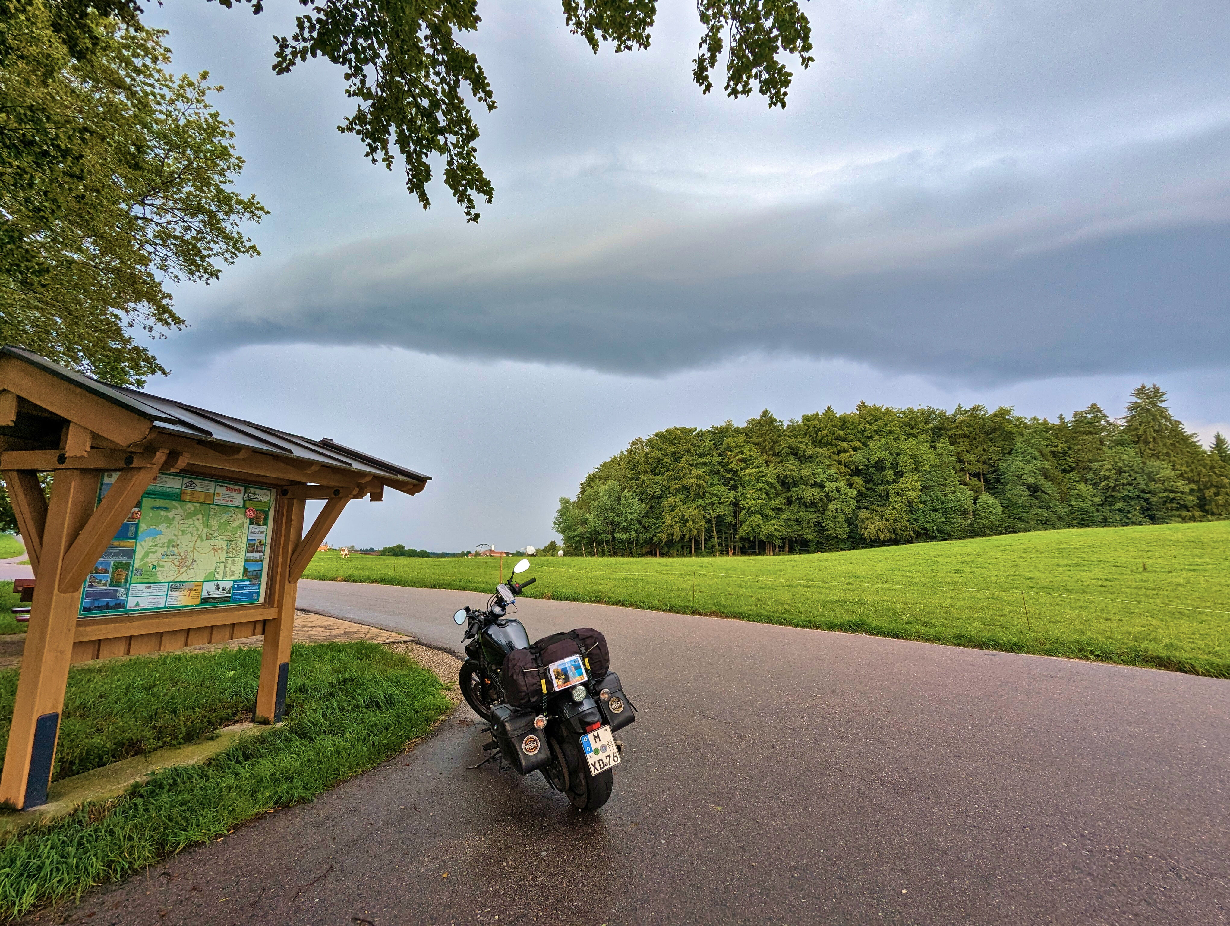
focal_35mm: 16
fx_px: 569
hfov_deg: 94.4
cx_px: 615
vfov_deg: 78.2
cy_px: 463
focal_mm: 2.35
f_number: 2.2
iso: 56
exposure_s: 1/111
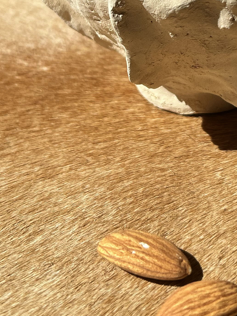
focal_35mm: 76
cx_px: 182
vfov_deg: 24.8
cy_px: 24
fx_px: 693
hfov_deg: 19.2
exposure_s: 1/4274
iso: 50
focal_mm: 5.7
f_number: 1.5
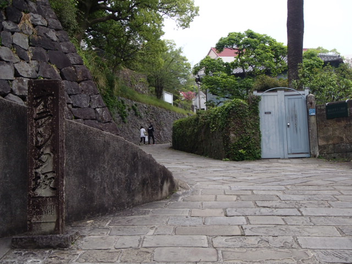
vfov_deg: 31.5
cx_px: 176
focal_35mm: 46
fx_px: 468
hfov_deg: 41.2
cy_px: 132
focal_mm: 8.25
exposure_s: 1/125
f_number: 4.9
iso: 100
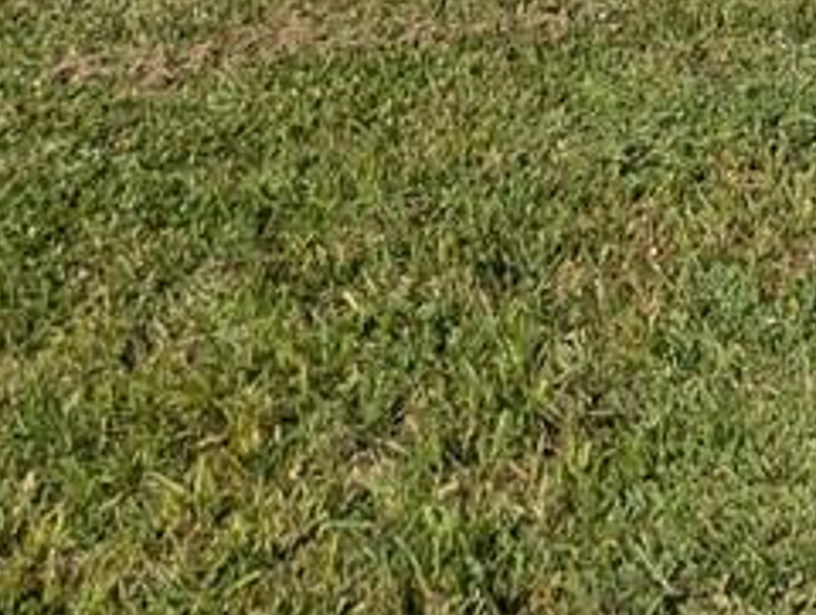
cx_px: 1052
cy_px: -445
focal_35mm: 51
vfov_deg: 21.1
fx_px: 1205
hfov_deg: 30.0
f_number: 1.7
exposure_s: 1/5848
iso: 63
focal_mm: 2.02
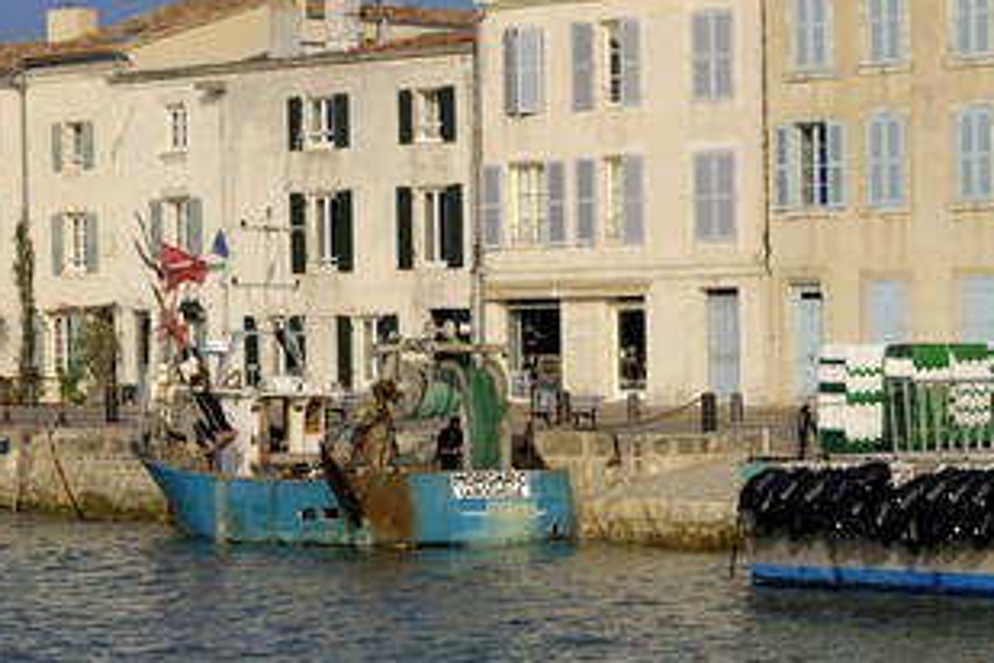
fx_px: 3948
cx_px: 455
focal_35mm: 143
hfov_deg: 14.3
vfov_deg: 9.6
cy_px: 216
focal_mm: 70
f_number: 11
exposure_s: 1/160
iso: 100
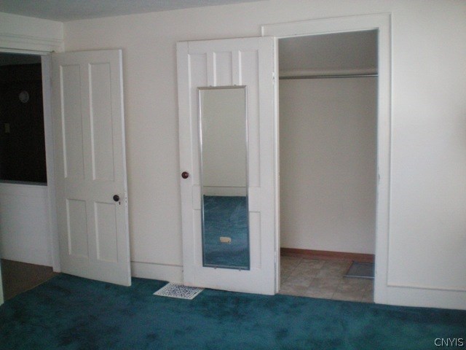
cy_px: 175
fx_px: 512
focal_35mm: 38
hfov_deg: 49.0
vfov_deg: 37.7
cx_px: 233
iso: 200
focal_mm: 6.3
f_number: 3.1
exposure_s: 1/60
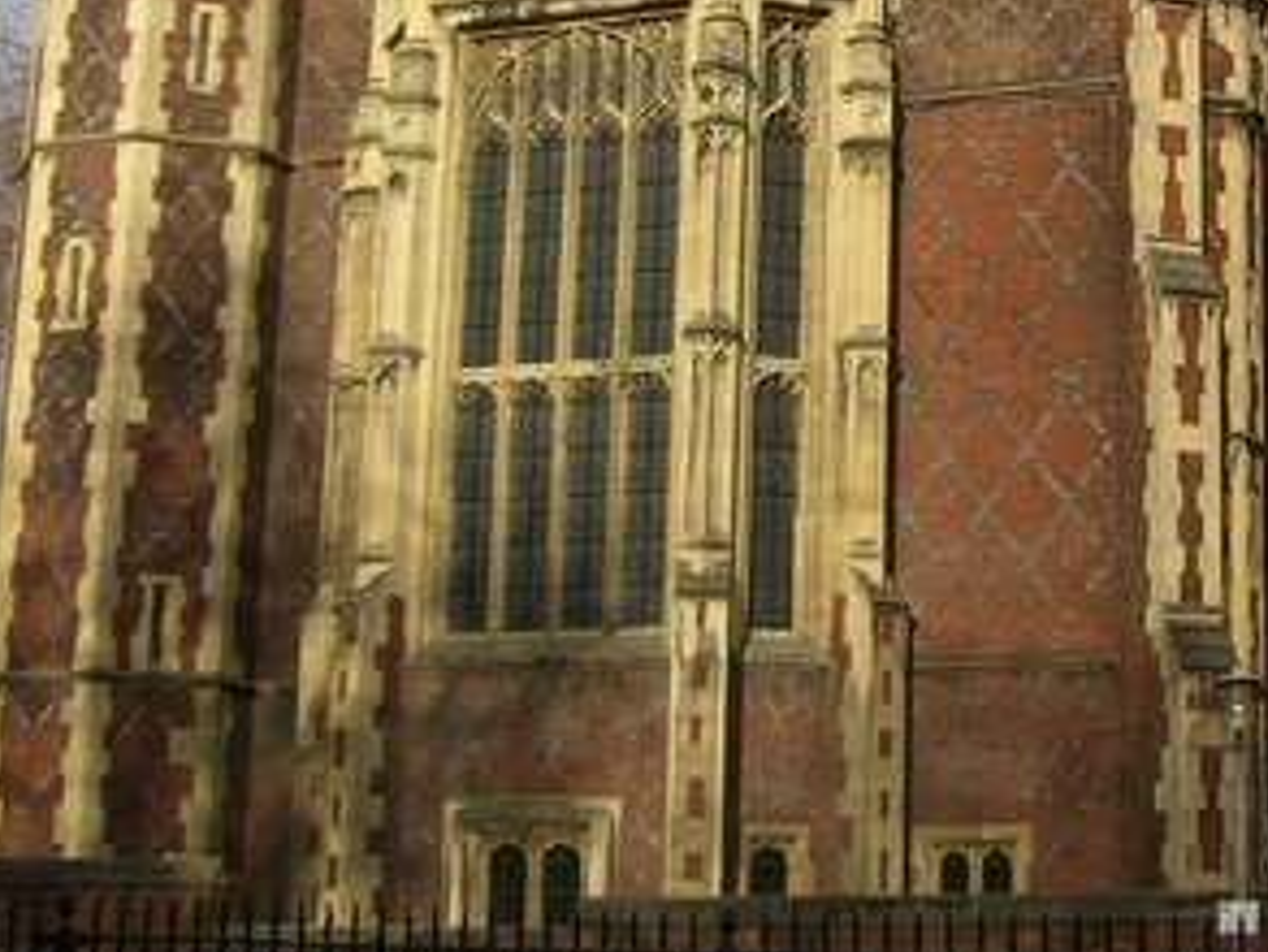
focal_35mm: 83
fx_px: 3042
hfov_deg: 22.7
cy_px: 117
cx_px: 1225
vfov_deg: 17.6
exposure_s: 1/500
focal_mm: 6.2
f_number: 4.3
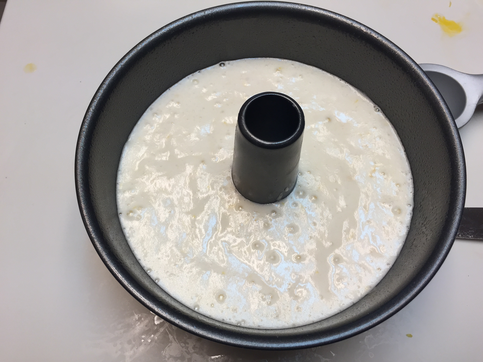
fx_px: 405
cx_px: 242
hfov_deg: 61.7
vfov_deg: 48.2
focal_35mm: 29
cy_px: 181
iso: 50
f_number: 2.2
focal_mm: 4.15
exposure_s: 1/120
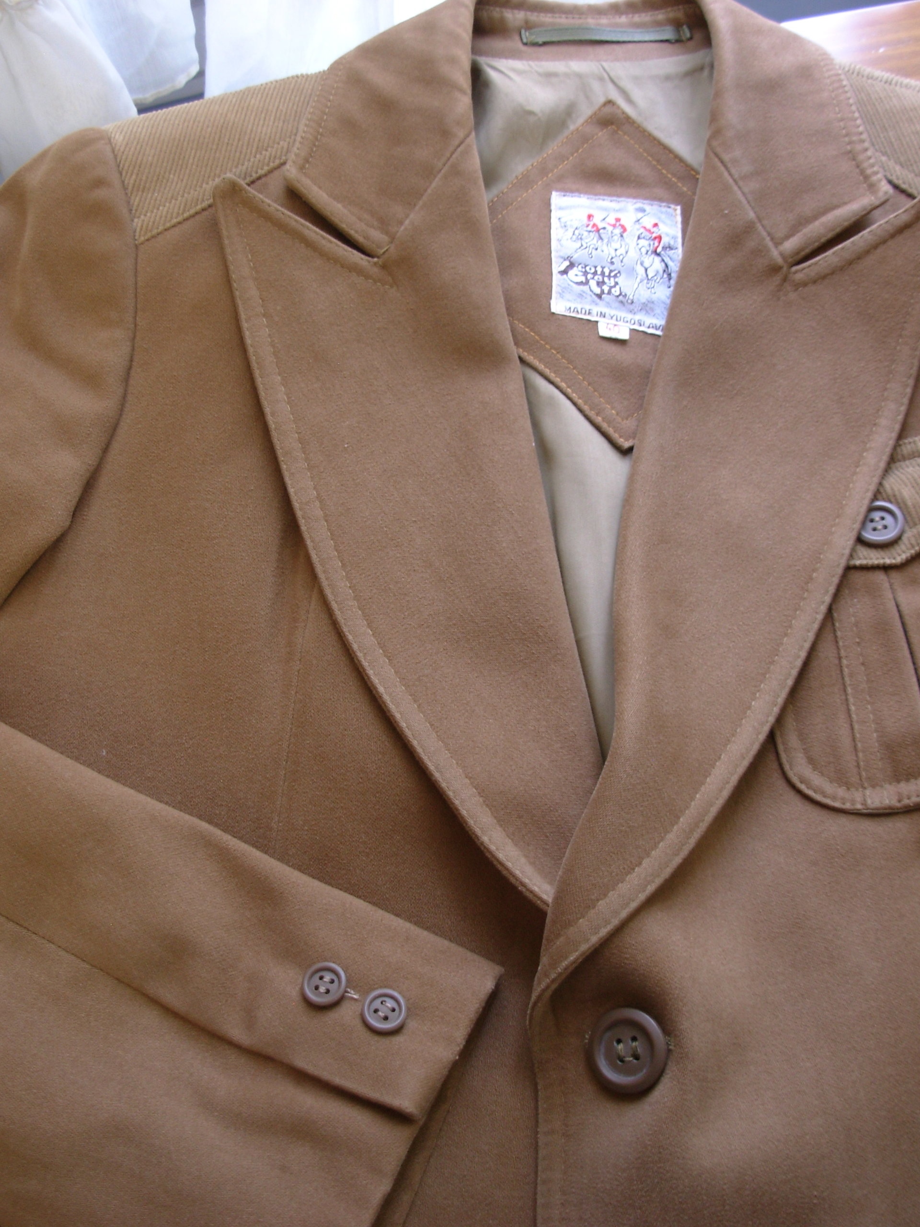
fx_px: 1347
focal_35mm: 38
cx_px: 460
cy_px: 614
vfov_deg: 49.0
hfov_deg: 37.7
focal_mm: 6.3
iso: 50
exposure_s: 1/8.7
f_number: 2.9
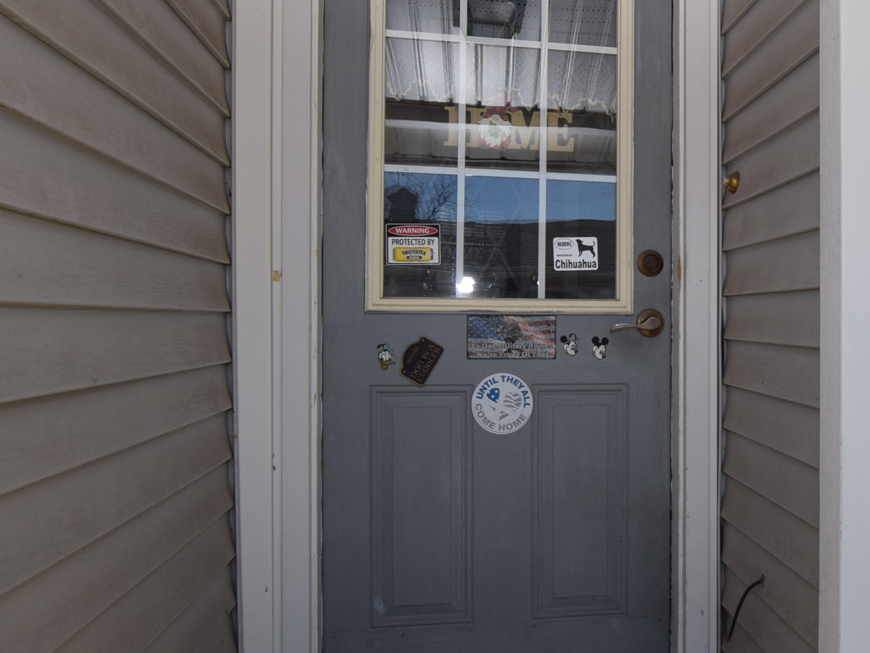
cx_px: 626
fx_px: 779
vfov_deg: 45.4
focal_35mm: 31
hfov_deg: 56.2
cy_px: 337
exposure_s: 1/200
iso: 100
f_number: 8
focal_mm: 10
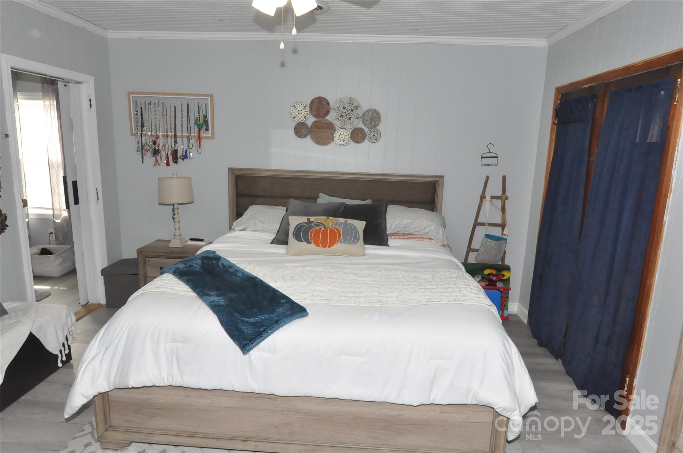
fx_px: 398
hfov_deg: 81.3
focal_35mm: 21
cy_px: 226
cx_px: 342
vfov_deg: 59.4
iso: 2500
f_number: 8
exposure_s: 1/60
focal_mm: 14
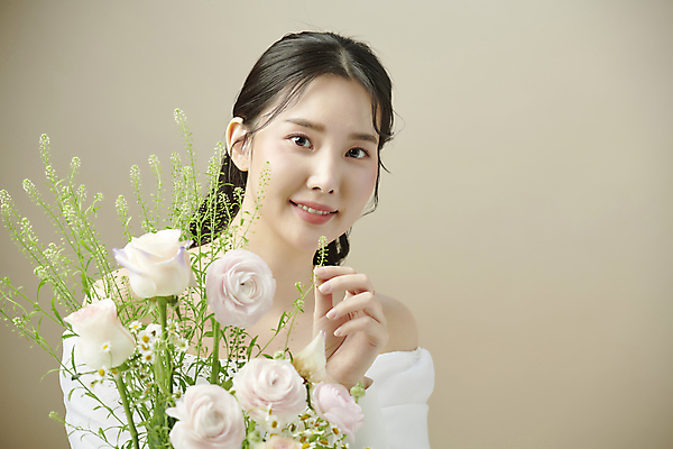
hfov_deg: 13.2
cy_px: 224
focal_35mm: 155
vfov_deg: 8.9
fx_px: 2897
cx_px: 336
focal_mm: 155
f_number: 5.6
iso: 64
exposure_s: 1/125
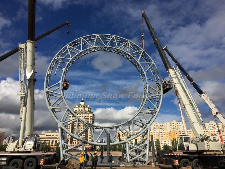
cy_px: 84
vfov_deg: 48.2
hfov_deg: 61.7
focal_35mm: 29
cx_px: 112
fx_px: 188
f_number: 2.2
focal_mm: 4.15
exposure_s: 1/4808
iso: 25
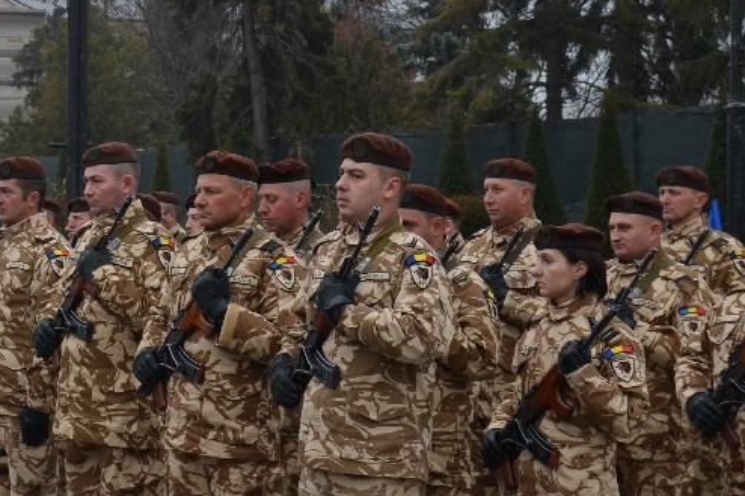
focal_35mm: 102
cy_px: 175
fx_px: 2110
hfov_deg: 19.6
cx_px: 66
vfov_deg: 13.4
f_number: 6.3
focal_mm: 28
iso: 200
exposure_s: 1/160
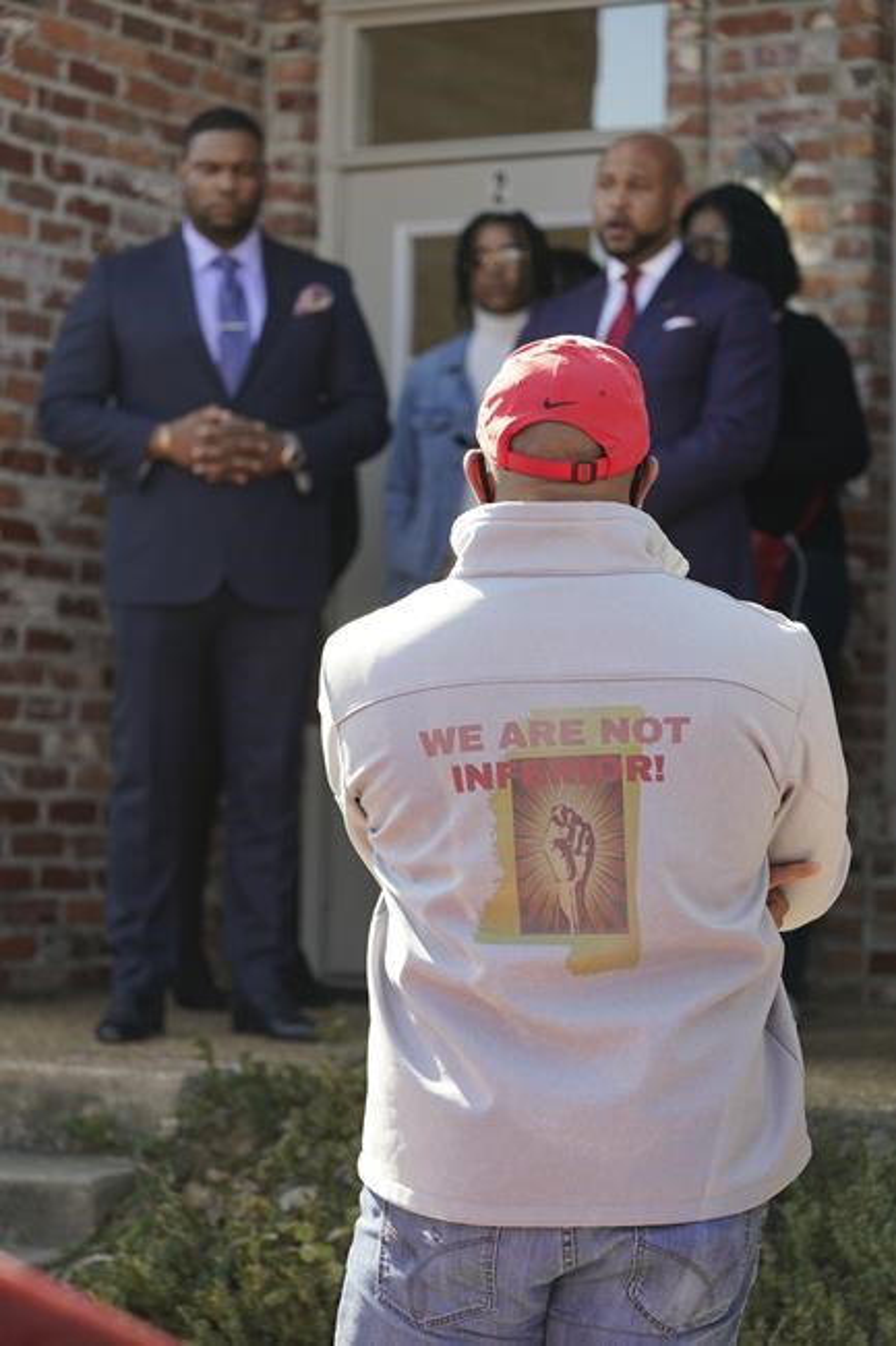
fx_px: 3735
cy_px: 673
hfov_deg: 13.7
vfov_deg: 20.4
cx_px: 448
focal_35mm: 100
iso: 640
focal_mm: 100
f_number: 4.5
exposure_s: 1/1000
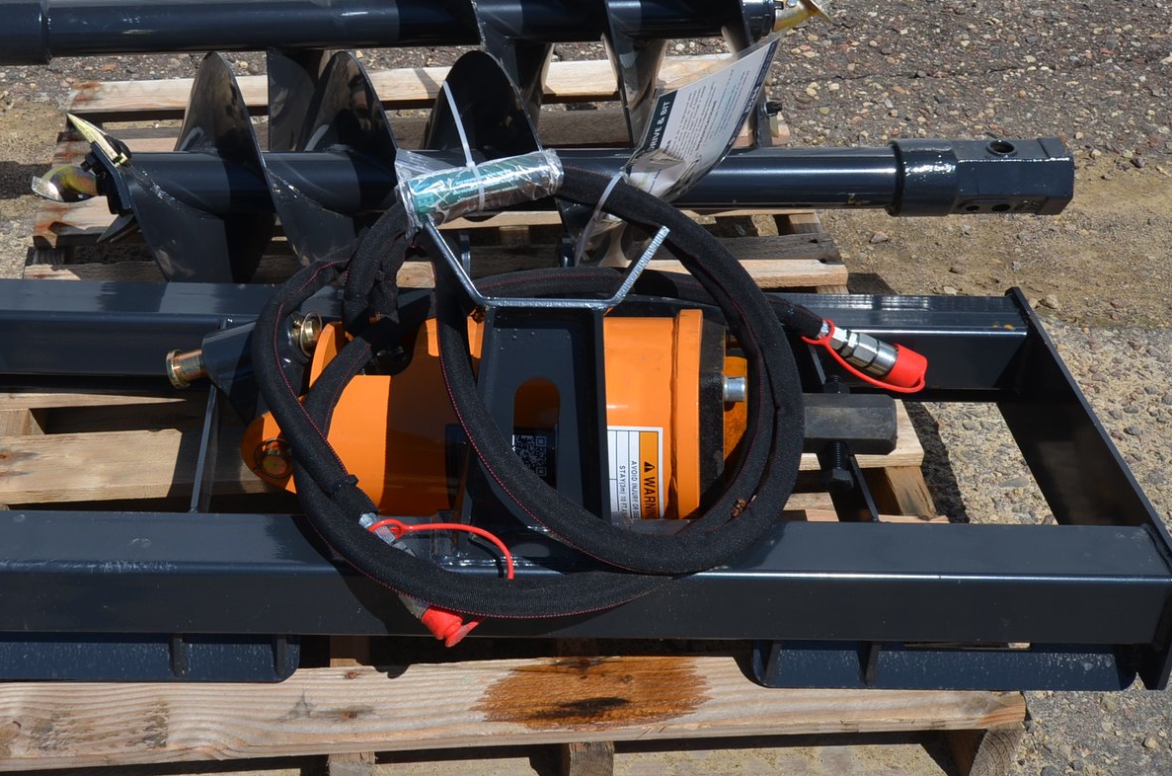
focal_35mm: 52
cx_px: 437
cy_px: 266
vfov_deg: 25.8
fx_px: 1689
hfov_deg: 38.0
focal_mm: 24
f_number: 9
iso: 100
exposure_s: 1/320
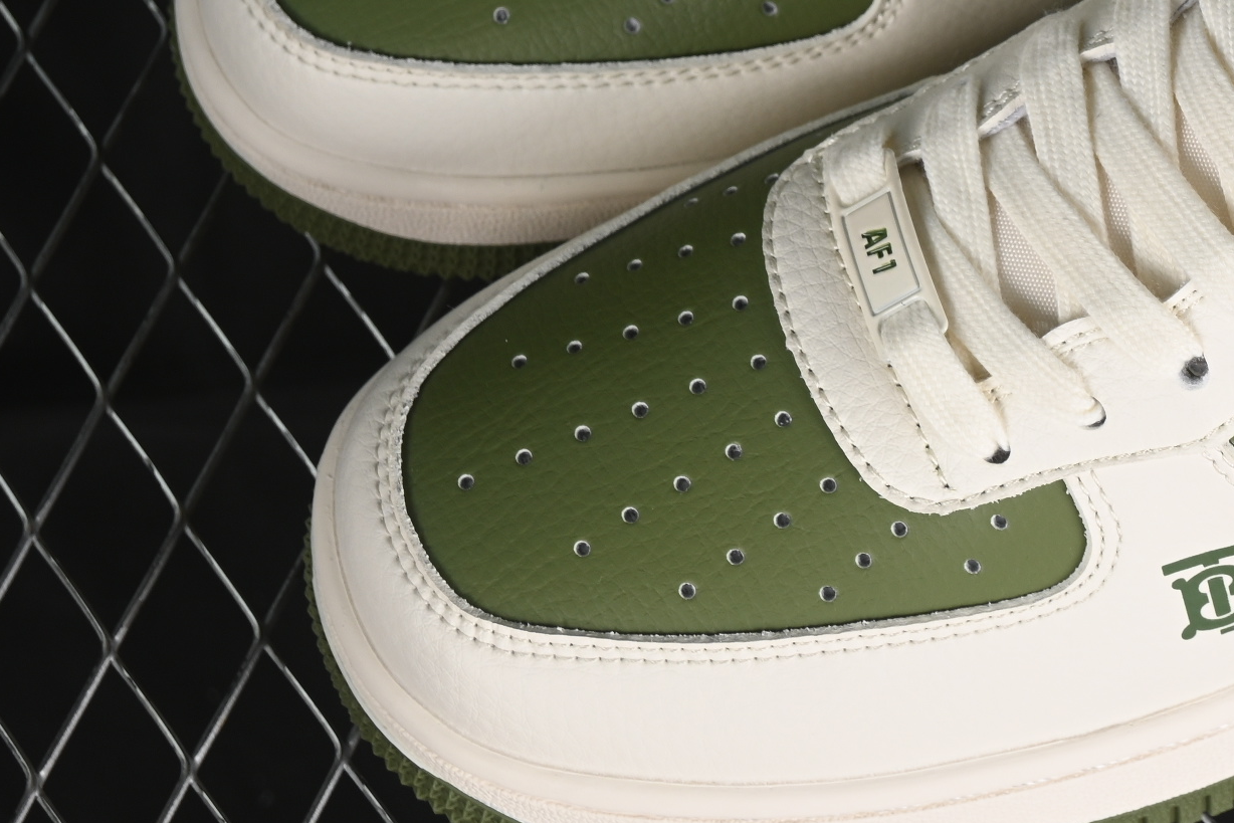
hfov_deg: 12.0
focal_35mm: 170
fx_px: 5827
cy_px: 48
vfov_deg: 8.0
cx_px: 1244
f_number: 7.1
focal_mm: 50
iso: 160
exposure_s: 1/80
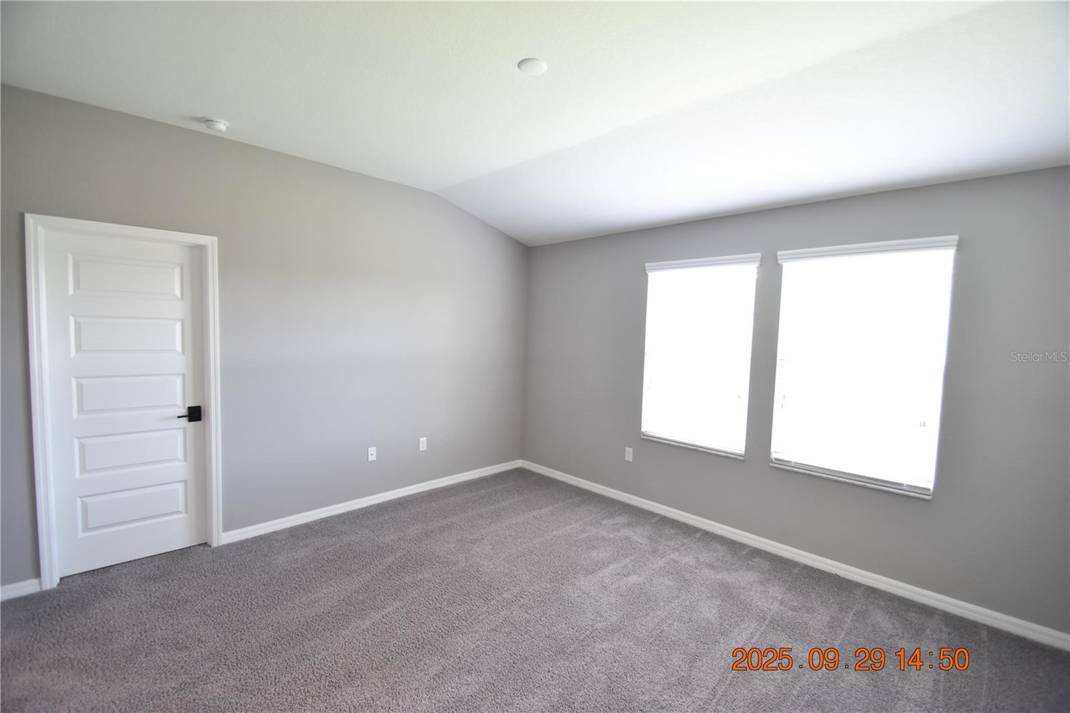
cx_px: 535
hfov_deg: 100.4
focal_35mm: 15
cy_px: 356
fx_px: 446
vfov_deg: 77.3
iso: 800
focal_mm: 10
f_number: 3.5
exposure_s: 1/30
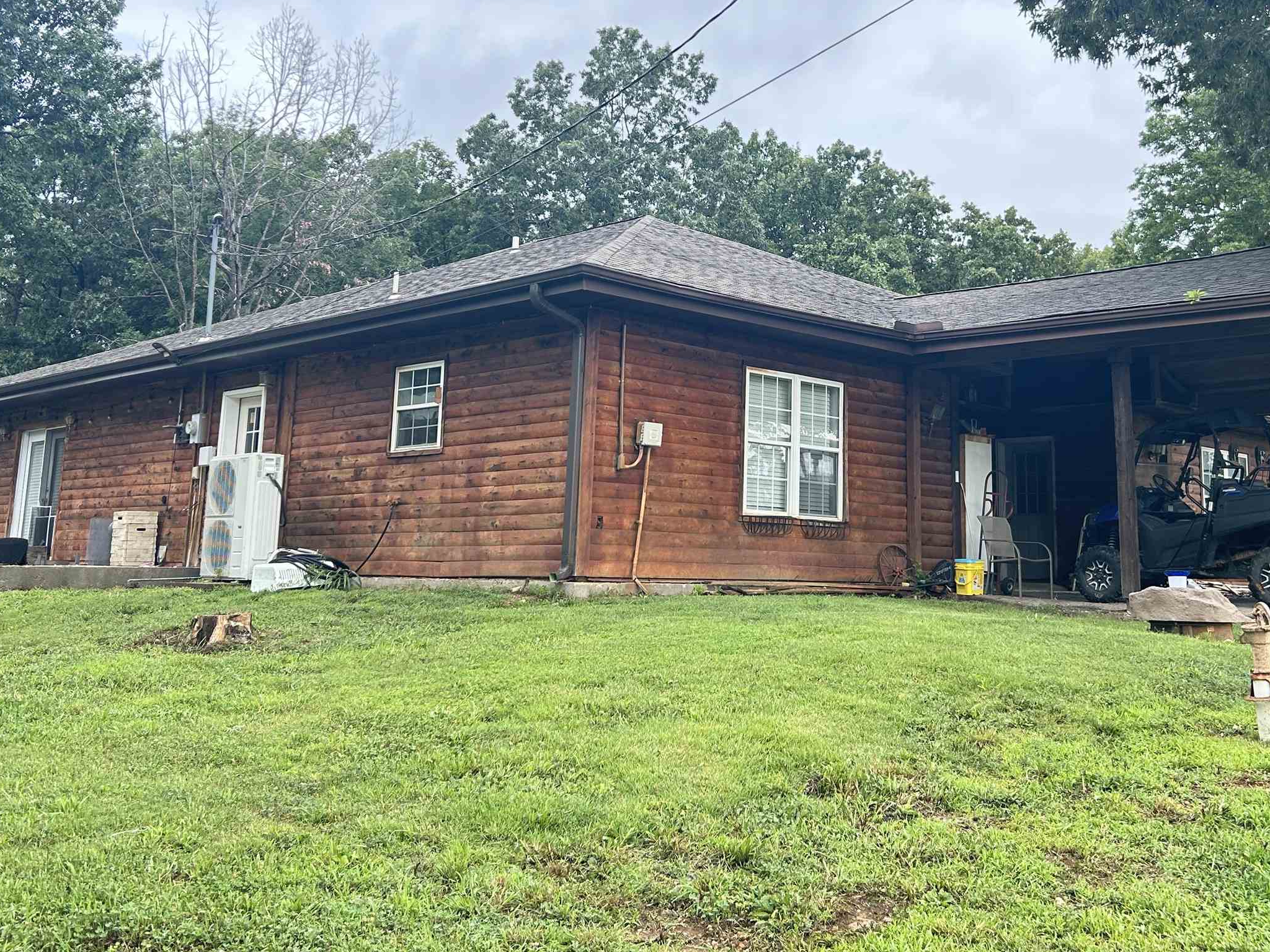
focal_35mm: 39
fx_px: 1431
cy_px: 288
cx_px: 738
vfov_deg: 36.3
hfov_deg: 47.7
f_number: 1.5
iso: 50
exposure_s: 1/628
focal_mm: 5.7
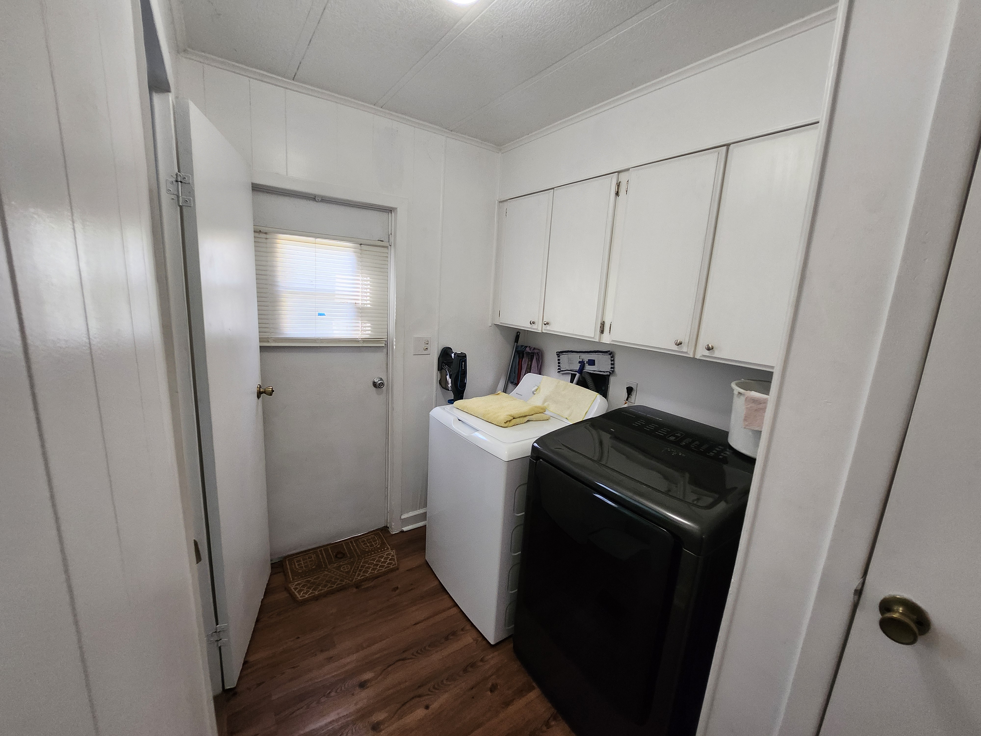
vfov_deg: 89.9
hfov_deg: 106.2
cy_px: 368
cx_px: 490
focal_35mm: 13
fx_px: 368
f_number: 2.2
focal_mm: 1.7
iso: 250
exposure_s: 1/60
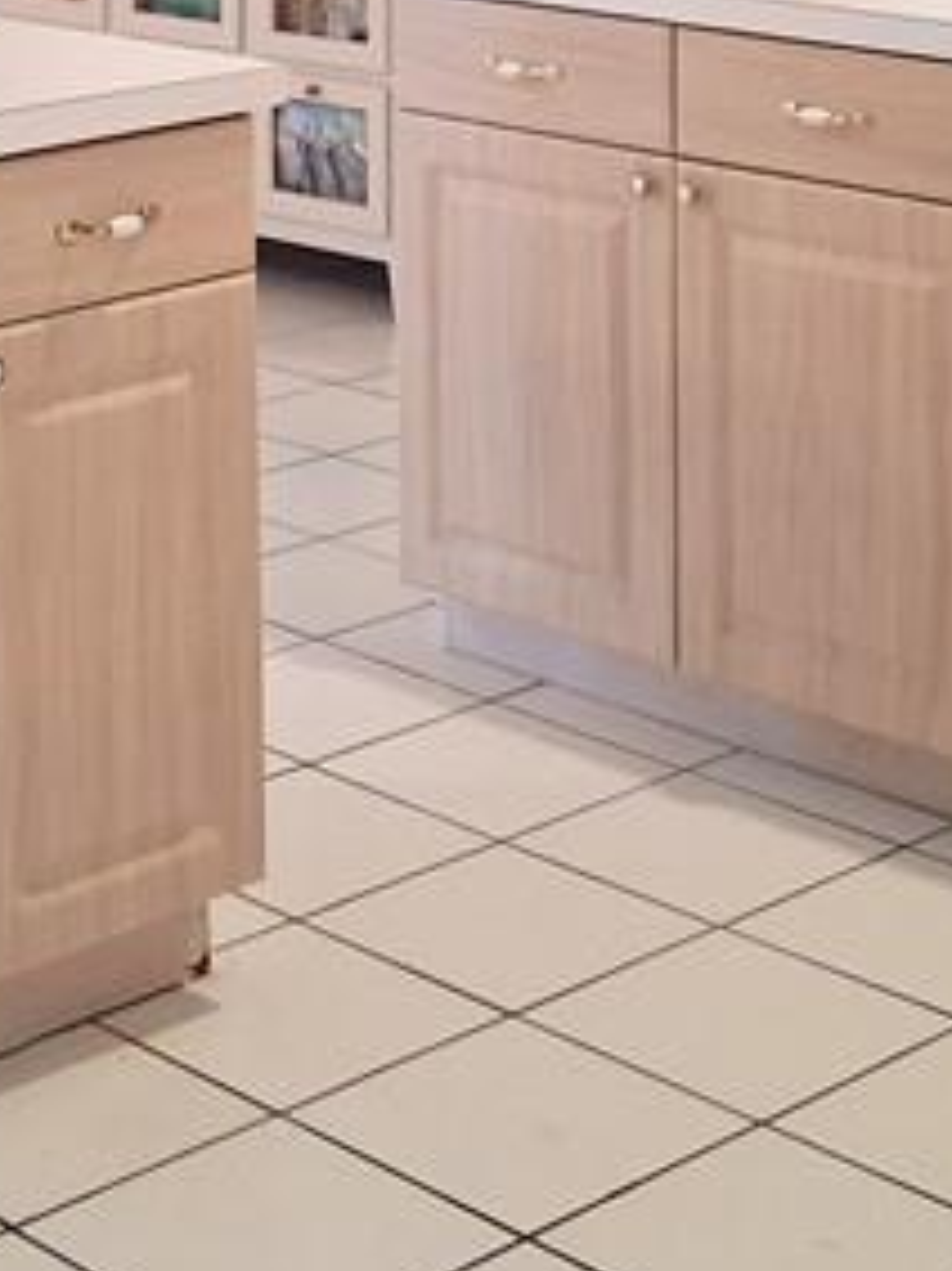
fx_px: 3449
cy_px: -216
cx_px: 220
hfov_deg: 15.6
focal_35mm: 94
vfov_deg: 19.7
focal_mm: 3.98
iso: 400
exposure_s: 1/60
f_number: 1.8
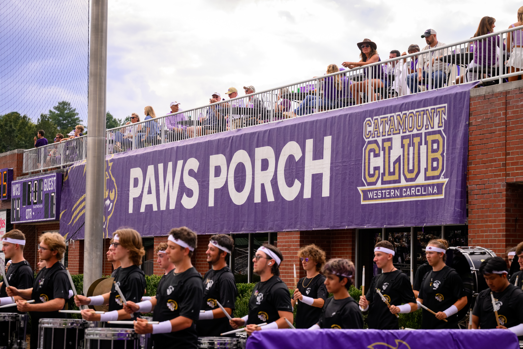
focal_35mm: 96
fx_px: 1395
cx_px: 262
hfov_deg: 21.2
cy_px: 174
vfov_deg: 14.3
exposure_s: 1/1250
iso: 1250
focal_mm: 96
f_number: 5.6
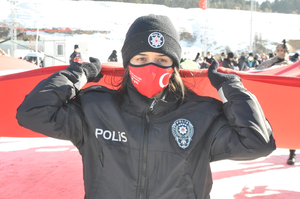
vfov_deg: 20.1
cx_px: 150
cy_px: 100
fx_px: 562
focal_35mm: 68
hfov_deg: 29.9
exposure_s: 1/500
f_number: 11
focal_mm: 45
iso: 1600
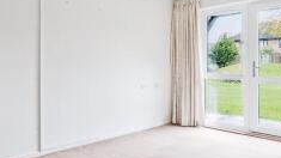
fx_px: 253
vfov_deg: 34.5
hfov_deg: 58.0
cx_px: 132
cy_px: 66
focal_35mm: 34
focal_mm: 16
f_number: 5.6
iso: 320
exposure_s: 1/5
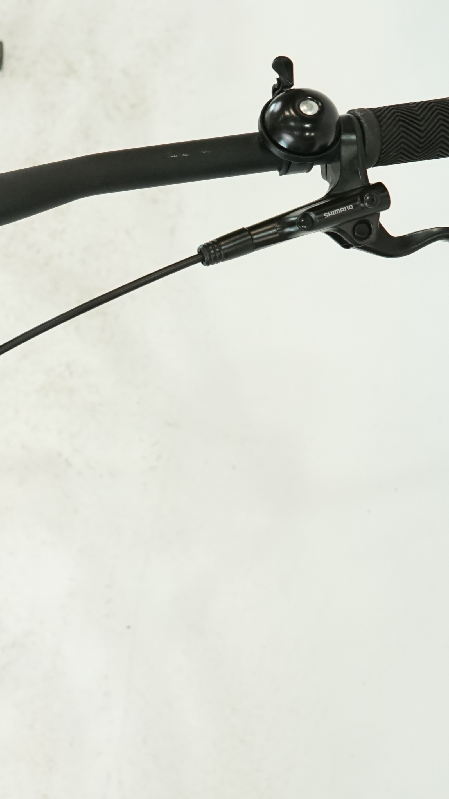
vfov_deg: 33.8
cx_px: -134
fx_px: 1312
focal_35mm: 62
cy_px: 394
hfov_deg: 18.1
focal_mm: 28
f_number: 5.6
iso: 1600
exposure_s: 1/200
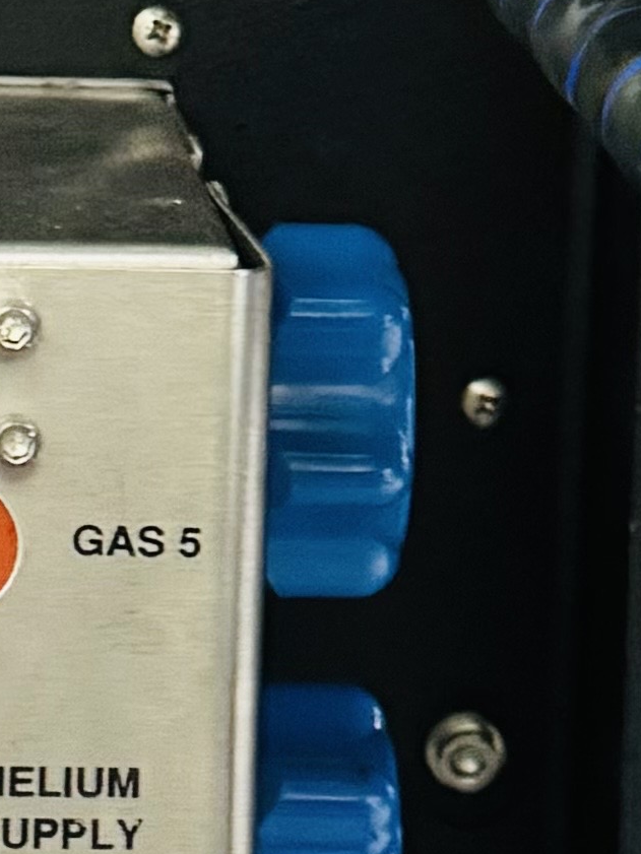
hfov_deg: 9.1
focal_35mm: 163
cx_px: 65
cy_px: 142
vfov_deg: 12.1
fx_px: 4023
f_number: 1.78
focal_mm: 6.86
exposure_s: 1/30
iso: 800
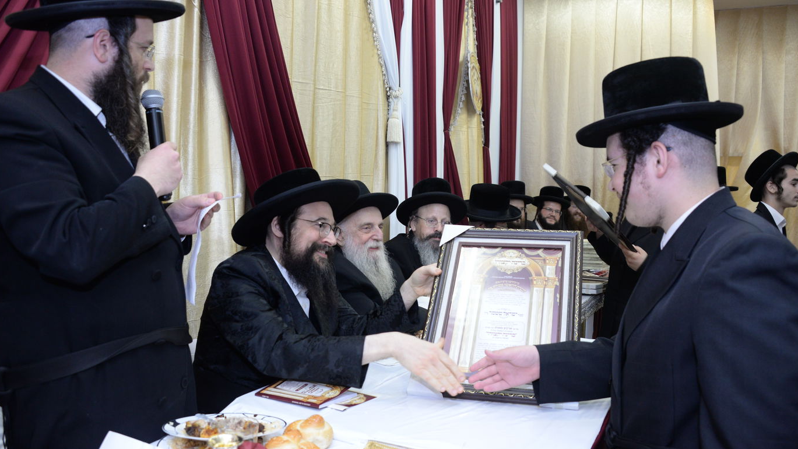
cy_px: 235
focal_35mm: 30
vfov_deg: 38.9
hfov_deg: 64.3
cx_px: 401
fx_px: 635
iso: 1600
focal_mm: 28
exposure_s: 1/80
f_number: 4.5
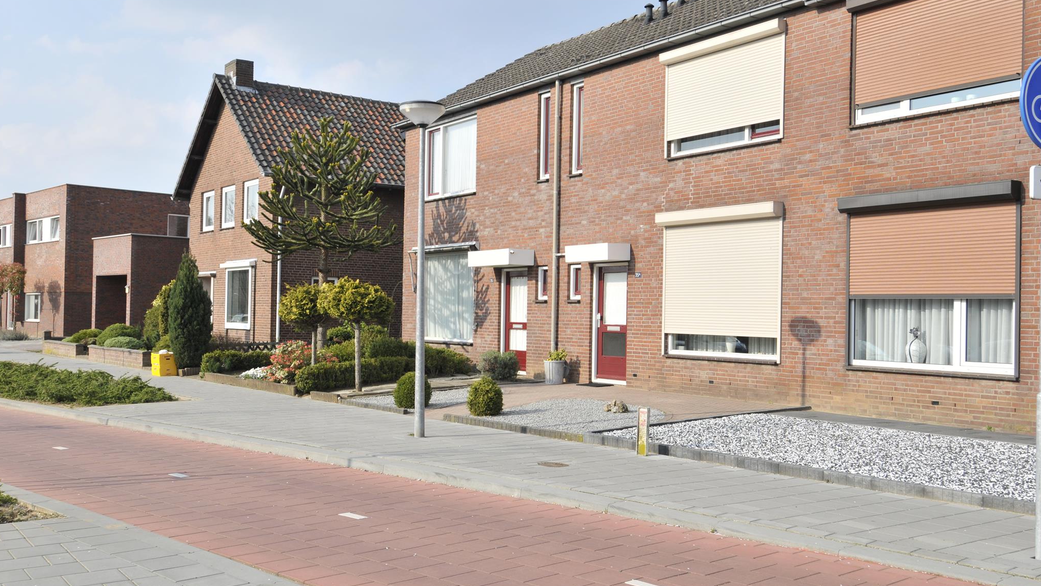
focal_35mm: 38
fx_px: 1049
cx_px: 520
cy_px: 292
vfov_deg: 31.2
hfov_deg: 52.8
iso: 200
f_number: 9
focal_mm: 24
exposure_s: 1/320
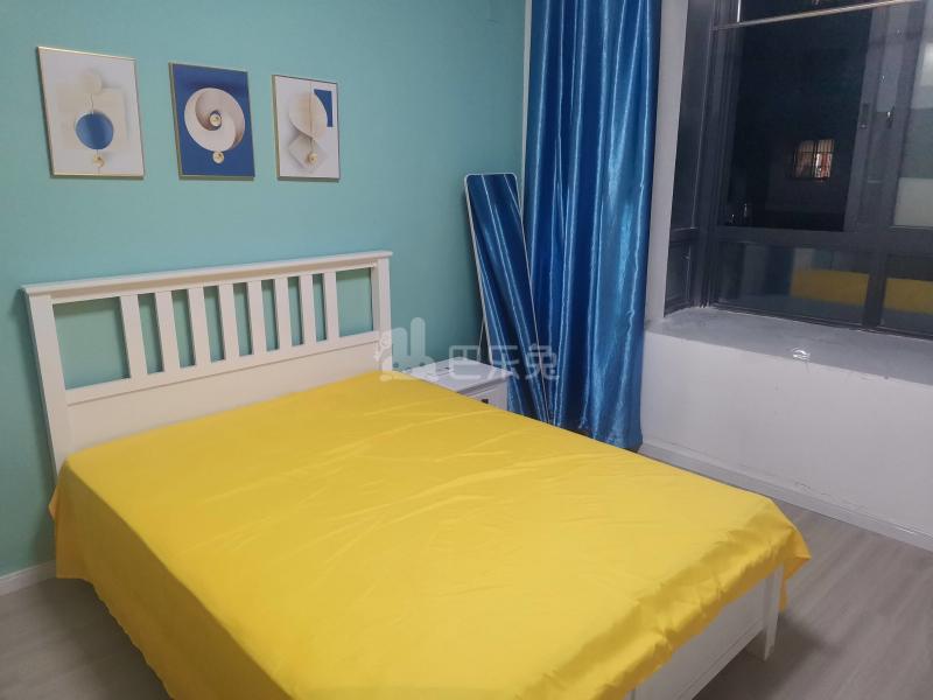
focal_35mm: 26
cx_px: 466
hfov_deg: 67.3
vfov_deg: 53.1
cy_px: 350
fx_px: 701
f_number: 1.8
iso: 320
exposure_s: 1/50
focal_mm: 5.5
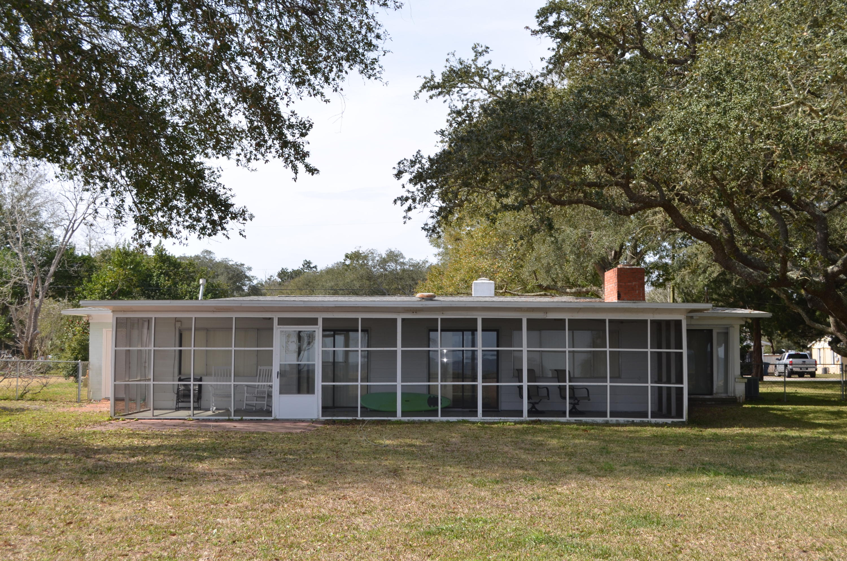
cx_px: 424
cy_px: 280
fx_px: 986
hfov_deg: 46.5
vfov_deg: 31.8
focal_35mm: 42
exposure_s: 1/200
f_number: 7.1
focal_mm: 28
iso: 100
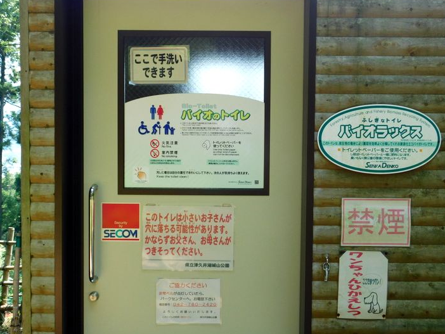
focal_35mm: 41
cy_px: 162
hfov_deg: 45.8
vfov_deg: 35.2
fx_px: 527
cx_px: 230
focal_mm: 6.3
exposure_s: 1/200
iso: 125
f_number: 3.5
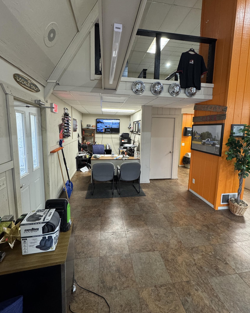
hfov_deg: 84.0
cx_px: 123
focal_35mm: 15
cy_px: 144
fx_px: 139
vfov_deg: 96.6
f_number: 2.2
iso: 400
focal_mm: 2.22
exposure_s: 1/60
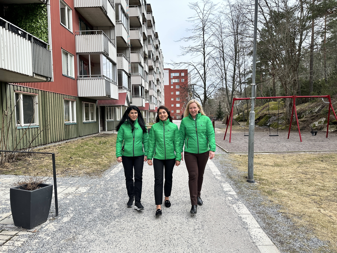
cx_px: 168
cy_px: 126
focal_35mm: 24
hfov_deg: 71.6
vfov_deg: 56.8
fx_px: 234
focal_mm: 6.86
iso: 80
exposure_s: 1/1198
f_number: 1.78
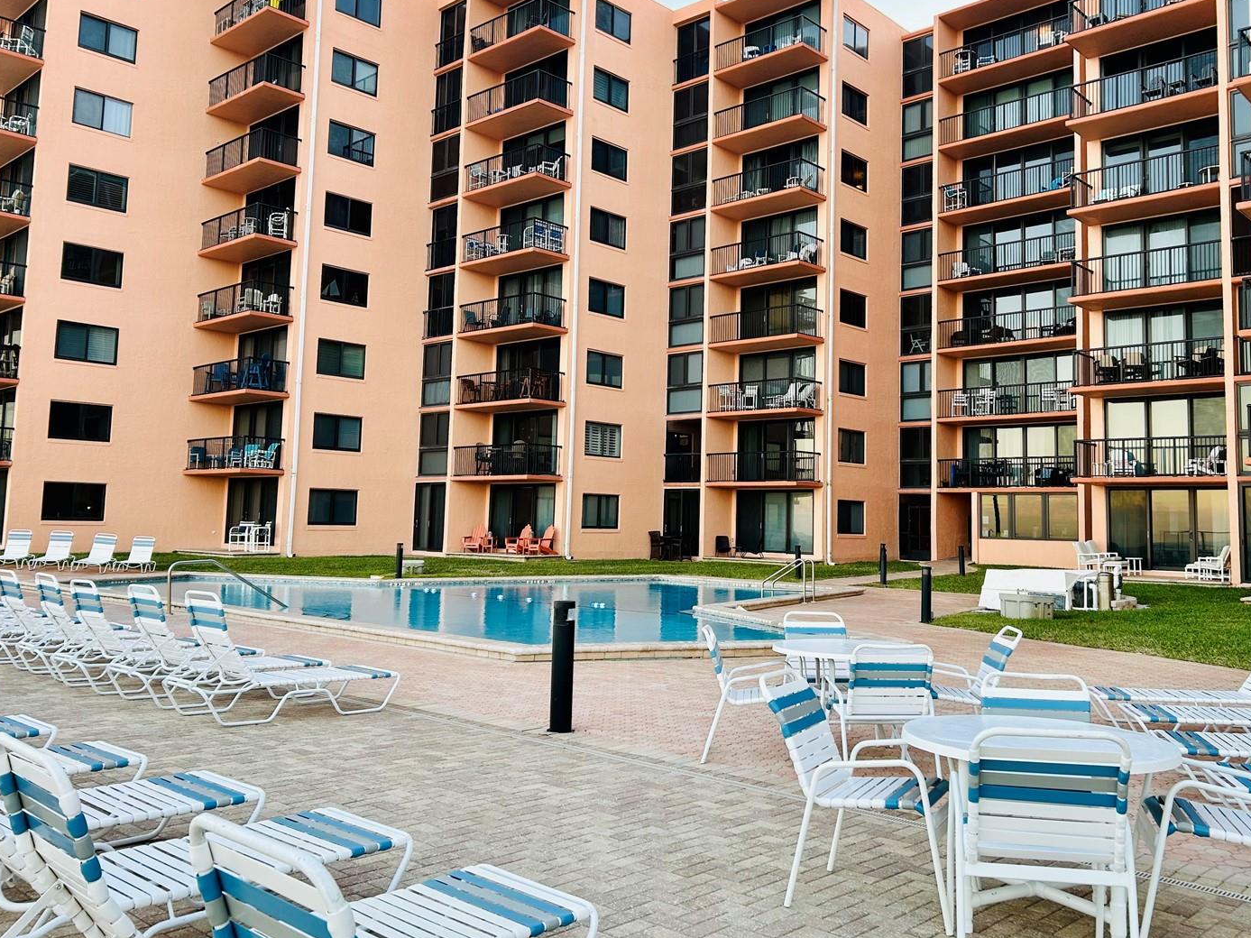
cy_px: 413
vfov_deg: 46.7
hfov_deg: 59.7
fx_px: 1084
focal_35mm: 30
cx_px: 712
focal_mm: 5.7
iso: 40
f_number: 1.5
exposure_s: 1/123
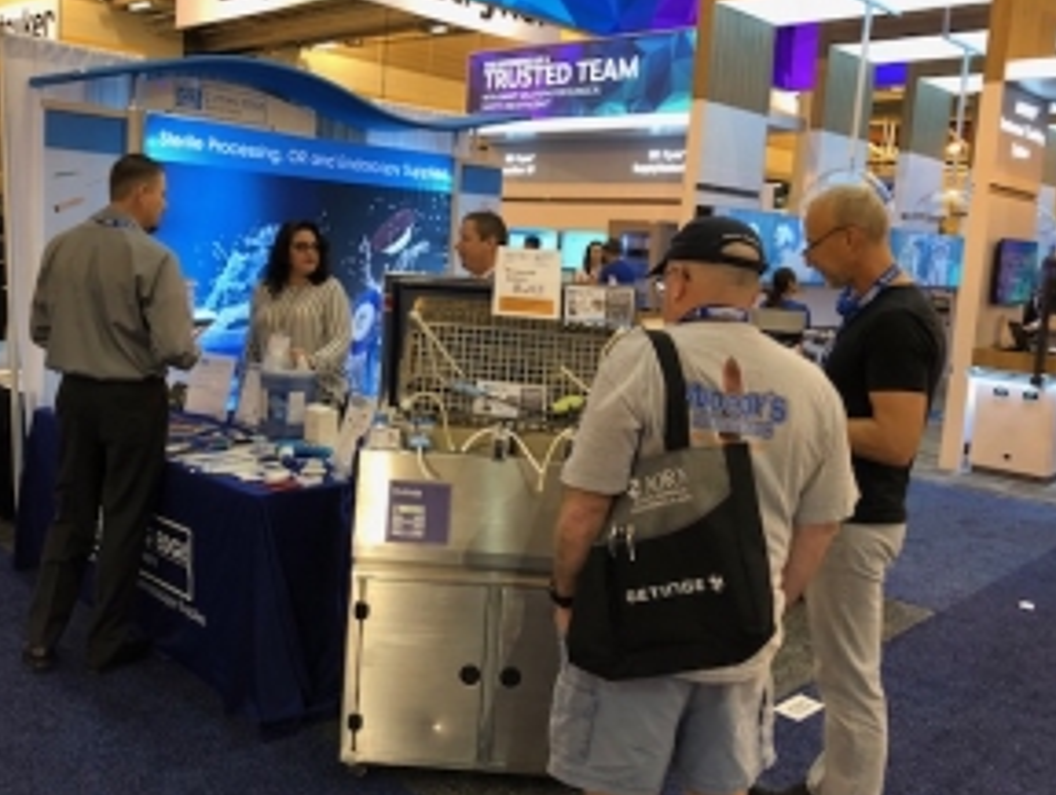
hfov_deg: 53.7
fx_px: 1039
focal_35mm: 34
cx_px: 462
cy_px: 350
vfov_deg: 41.8
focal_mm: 4
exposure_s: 1/24
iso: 32
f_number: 1.8
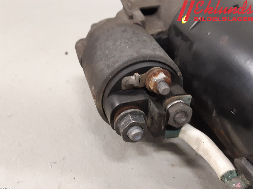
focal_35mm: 26
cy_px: 94
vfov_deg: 53.1
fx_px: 190
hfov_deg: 67.3
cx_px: 126
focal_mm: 3.93
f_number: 1.7
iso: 200
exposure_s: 1/33
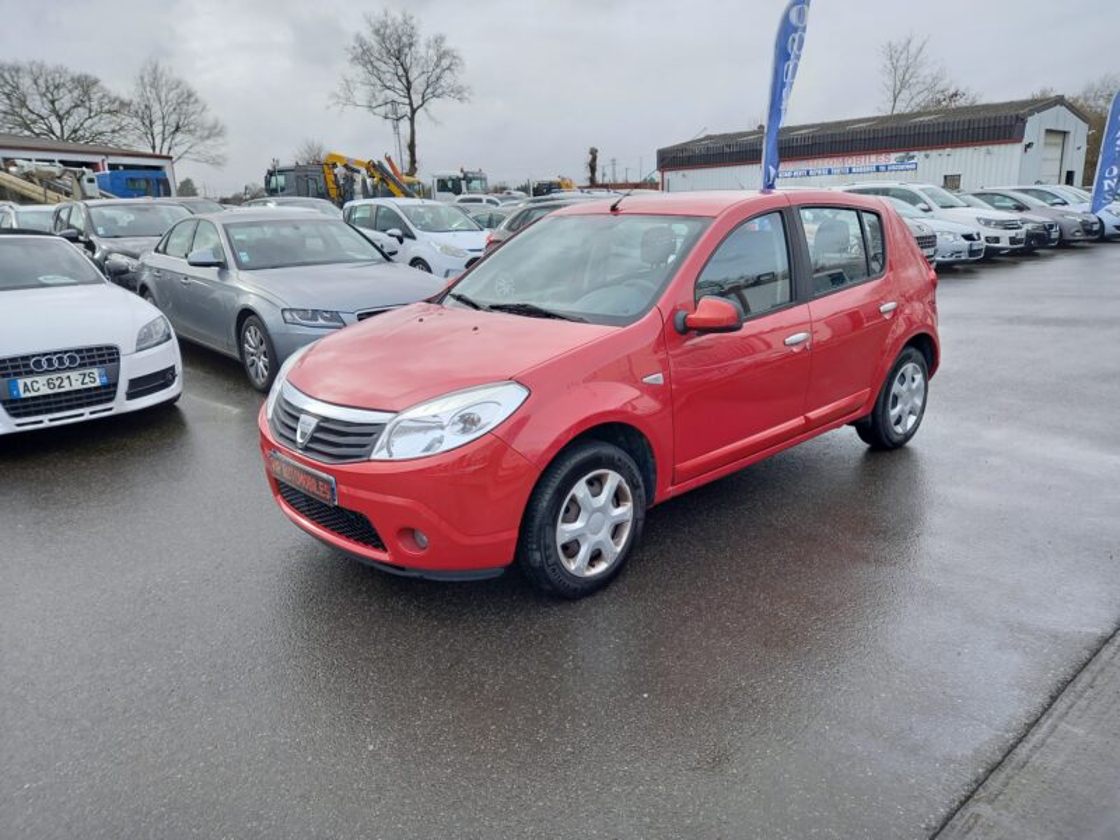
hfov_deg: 69.4
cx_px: 560
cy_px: 420
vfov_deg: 54.9
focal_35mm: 25
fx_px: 809
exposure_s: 1/170
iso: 25
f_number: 2
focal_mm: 4.6
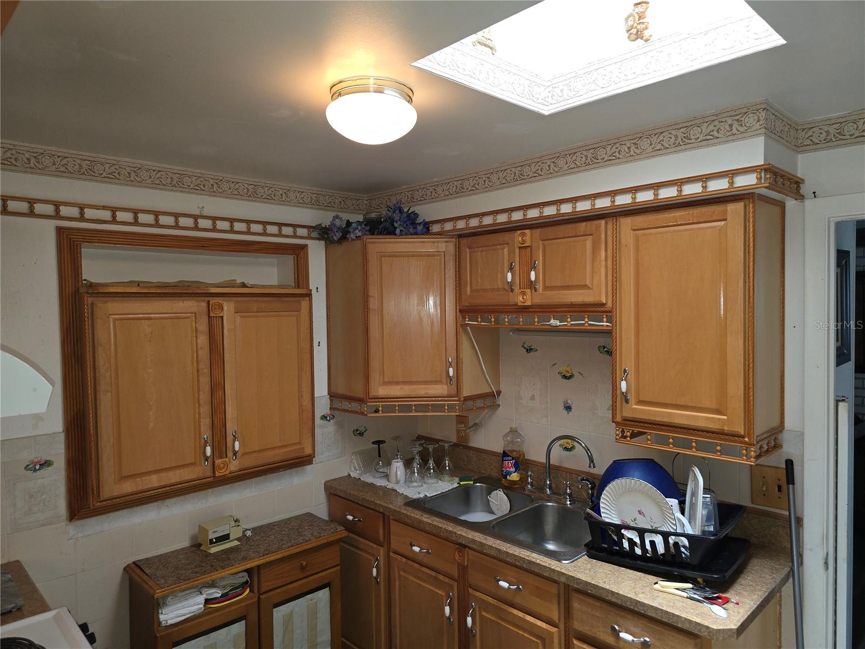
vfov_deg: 58.9
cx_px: 432
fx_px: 575
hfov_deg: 73.9
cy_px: 324
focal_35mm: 23
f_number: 1.7
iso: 125
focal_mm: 6.3
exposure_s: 1/60
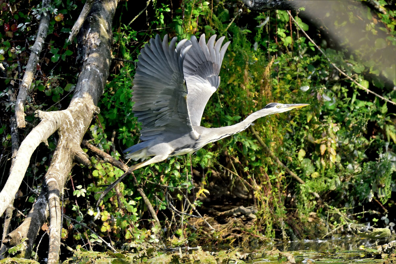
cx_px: 198
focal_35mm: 900
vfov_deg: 1.5
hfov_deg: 2.3
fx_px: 9899
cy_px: 132
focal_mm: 600
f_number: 6.3
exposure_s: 1/1600
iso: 800
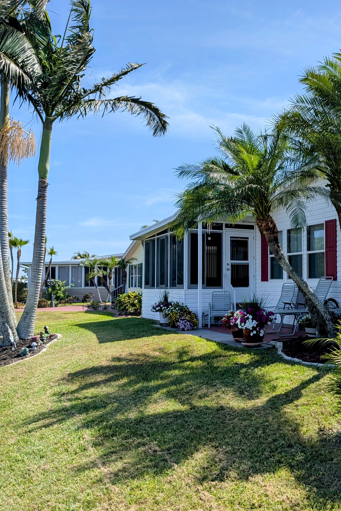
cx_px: 259
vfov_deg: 55.8
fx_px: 483
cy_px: 258
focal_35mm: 34
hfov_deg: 37.8
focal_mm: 6.9
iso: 21
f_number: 1.68
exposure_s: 1/968
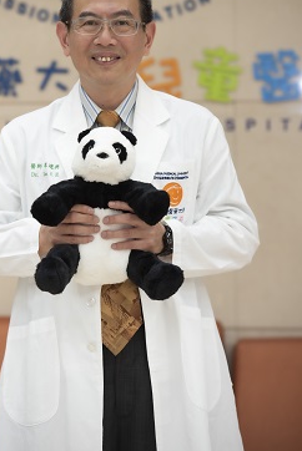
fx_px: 2336
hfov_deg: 7.4
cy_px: 184
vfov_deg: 11.0
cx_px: 116
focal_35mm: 186
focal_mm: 150
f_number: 4
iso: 800
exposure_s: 1/160
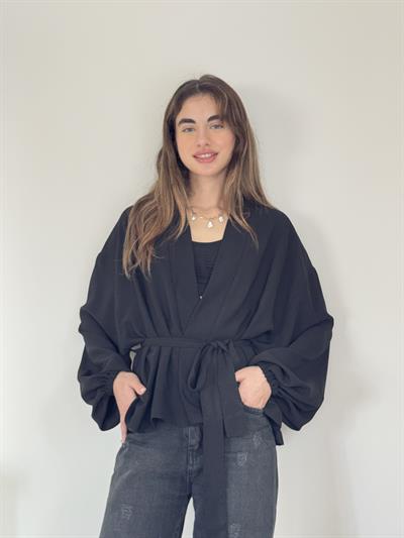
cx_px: 202
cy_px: 269
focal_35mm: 48
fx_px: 747
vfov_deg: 39.6
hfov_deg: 30.3
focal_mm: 6.76
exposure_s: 1/40
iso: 320
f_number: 1.78
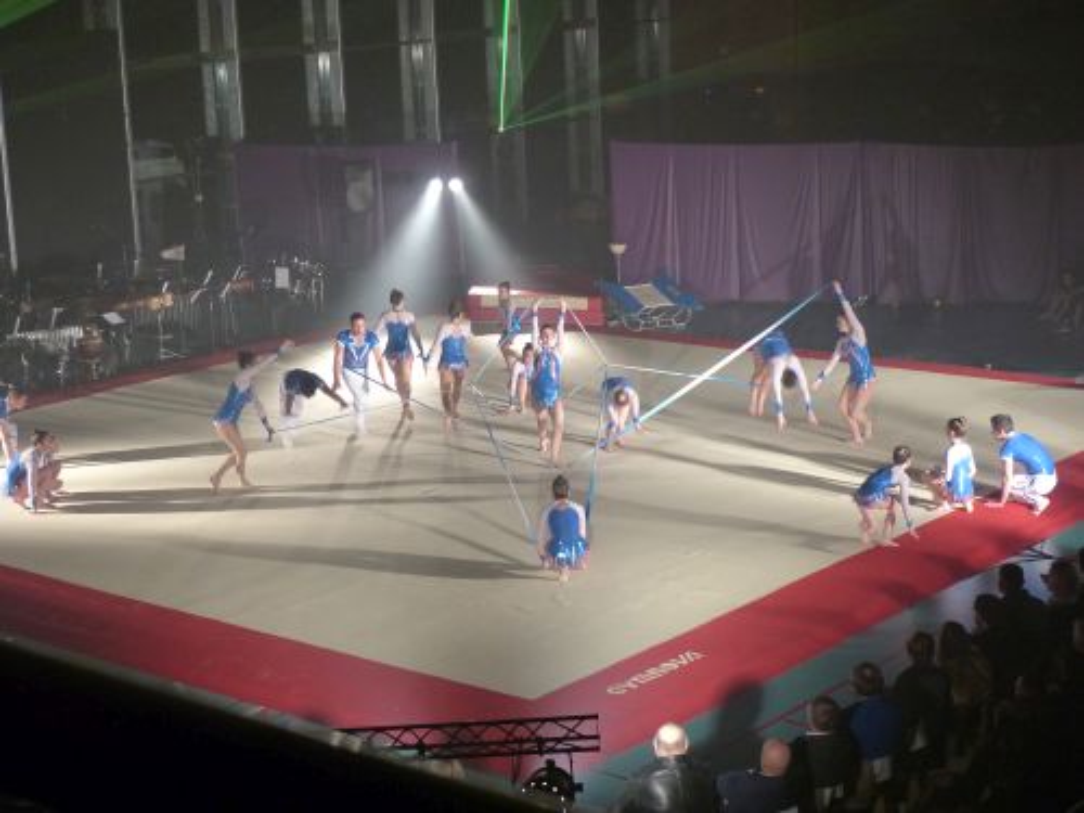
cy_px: 406
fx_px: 2067
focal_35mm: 66
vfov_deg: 22.3
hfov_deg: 29.4
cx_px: 542
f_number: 2.8
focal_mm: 11.9
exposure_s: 1/50
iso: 400
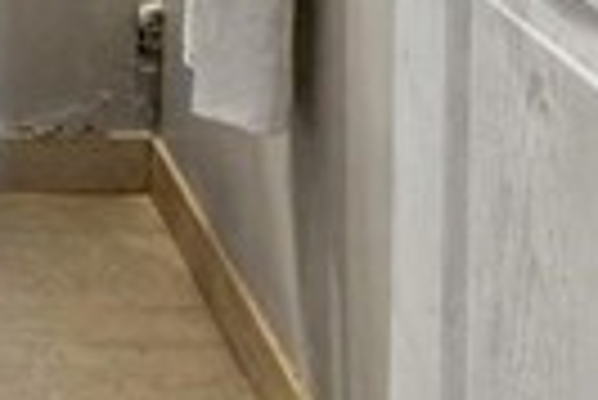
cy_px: -539
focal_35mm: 77
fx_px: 1280
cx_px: -184
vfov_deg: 13.4
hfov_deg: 23.2
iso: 320
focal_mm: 16
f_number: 5.6
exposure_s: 1/1.25
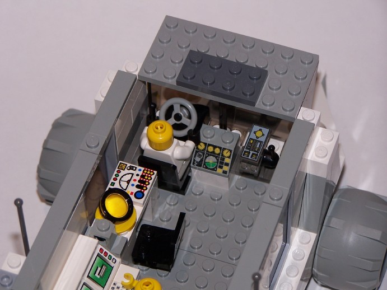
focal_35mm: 139
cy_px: 145
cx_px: 194
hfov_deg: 14.2
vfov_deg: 10.7
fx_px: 1554
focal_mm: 23.1
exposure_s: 1/90
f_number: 3.2
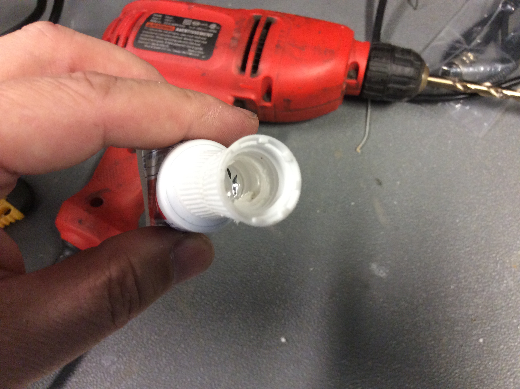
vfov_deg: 44.1
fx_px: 480
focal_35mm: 32
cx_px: 260
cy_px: 194
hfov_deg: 56.9
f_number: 2.4
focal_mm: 3.3
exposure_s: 1/24
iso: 200
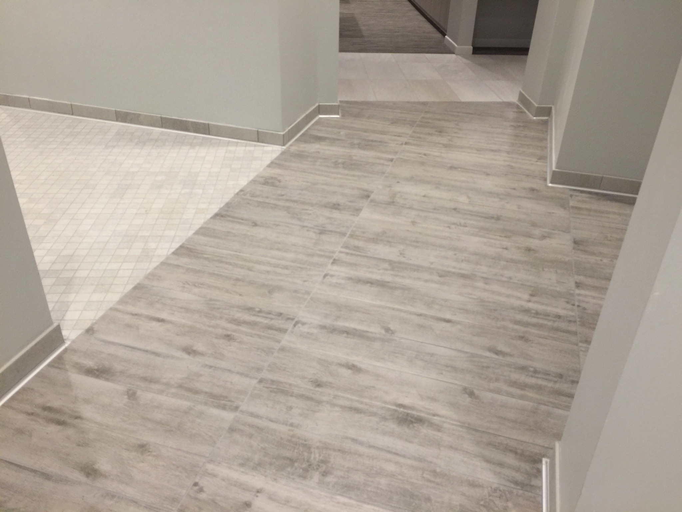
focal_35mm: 29
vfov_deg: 48.2
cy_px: 256
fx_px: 571
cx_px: 341
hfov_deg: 61.7
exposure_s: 1/30
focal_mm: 4.15
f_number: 2.2
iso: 40
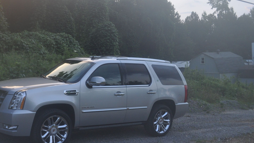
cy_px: 87
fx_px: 323
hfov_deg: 42.6
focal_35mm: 48
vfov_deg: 24.9
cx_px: 97
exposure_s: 1/100
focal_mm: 22
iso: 400
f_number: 5
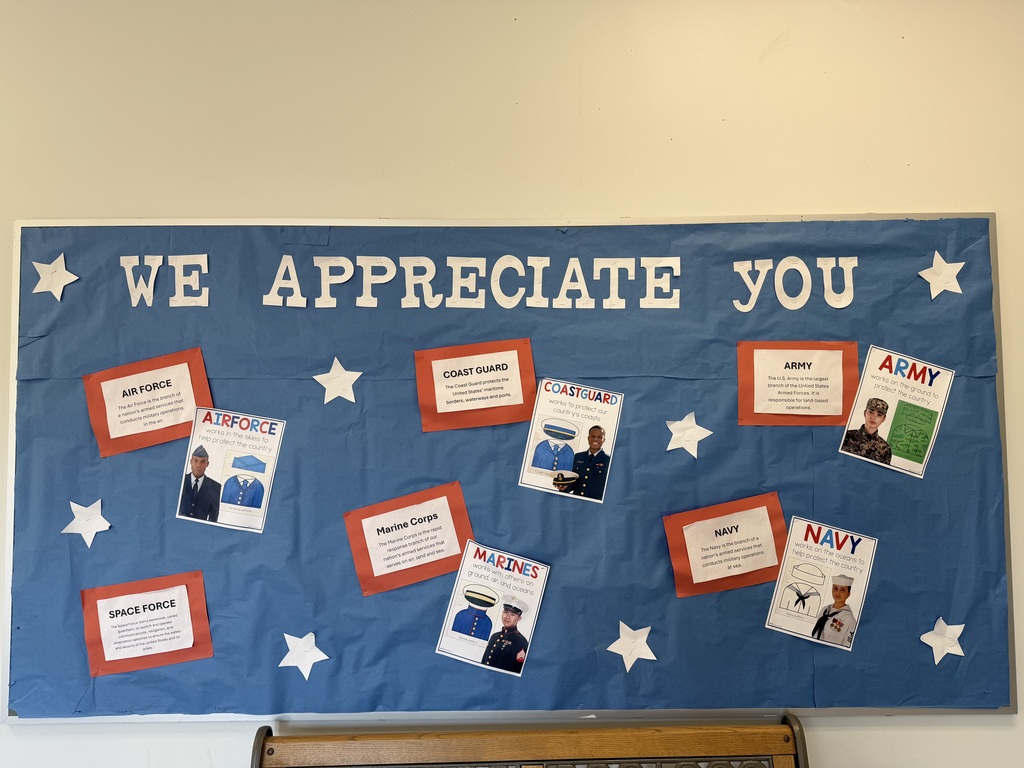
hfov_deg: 71.6
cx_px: 512
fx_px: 710
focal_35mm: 24
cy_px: 384
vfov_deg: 56.8
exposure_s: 1/120
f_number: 1.78
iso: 64
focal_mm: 6.76
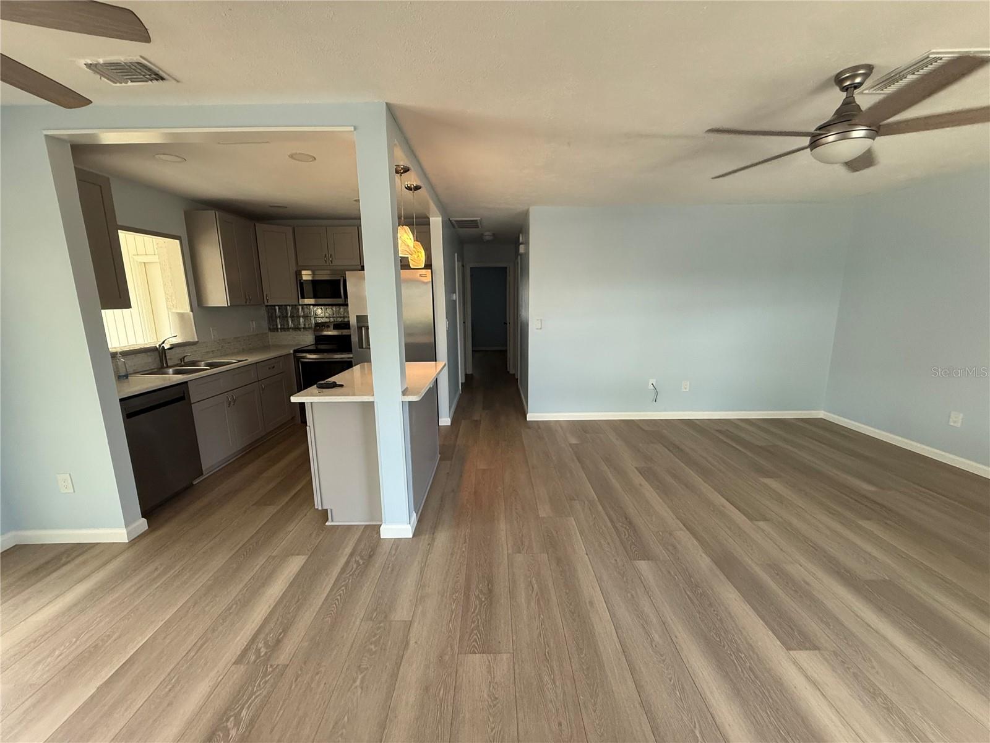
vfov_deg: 85.7
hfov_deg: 102.1
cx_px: 495
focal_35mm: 14
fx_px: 400
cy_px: 372
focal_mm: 2.22
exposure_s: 1/120
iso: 320
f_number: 2.2
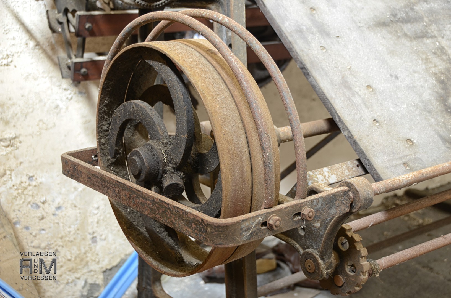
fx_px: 638
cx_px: 226
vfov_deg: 26.4
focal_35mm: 51
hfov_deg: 39.0
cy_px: 149
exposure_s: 1.3
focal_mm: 34
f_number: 4.2
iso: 200
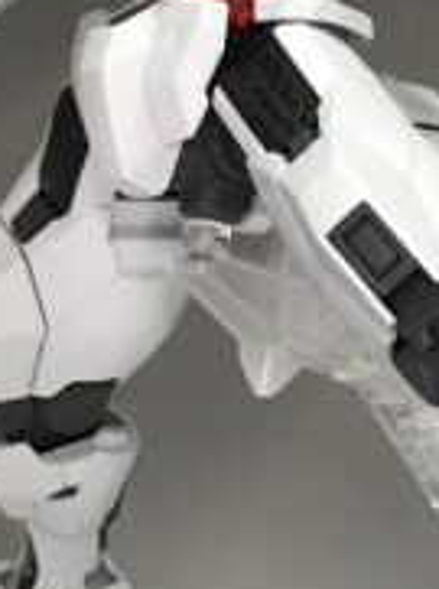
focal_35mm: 124
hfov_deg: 11.9
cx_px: 332
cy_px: 690
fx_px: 2104
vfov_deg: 15.4
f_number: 1.8
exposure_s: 1/120
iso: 25
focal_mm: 3.99
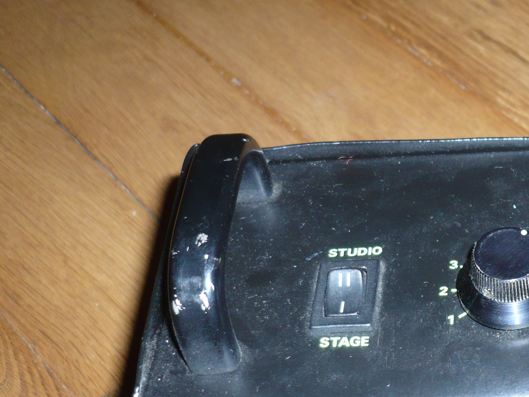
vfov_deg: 19.6
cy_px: 229
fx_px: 1146
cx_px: 535
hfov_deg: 24.7
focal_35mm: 75
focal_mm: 5.8
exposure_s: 1/30
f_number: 2.8
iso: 100
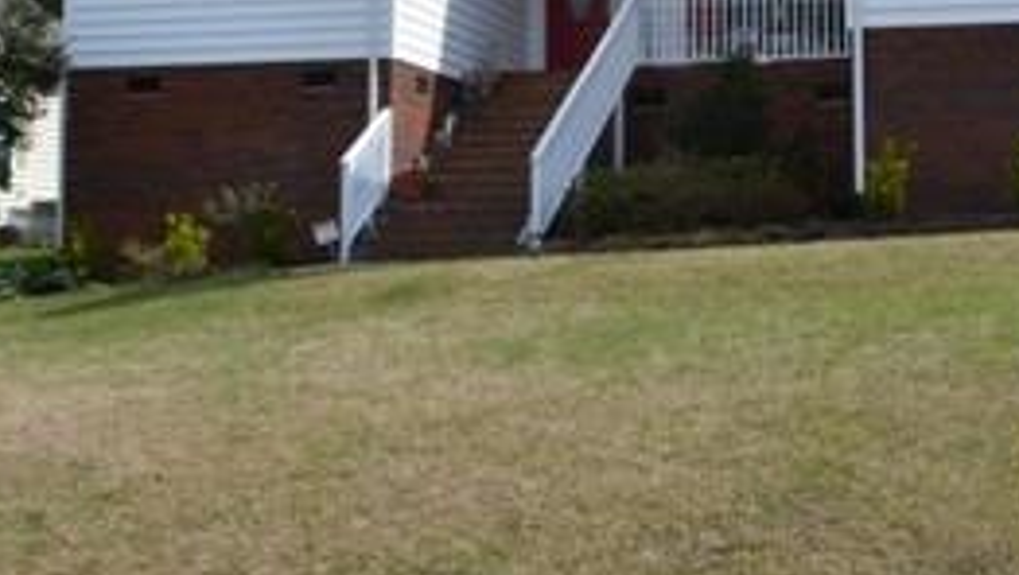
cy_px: 49
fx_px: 1866
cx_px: 700
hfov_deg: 30.3
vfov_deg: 17.3
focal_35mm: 69
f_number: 8
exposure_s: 1/250
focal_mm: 18
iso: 100
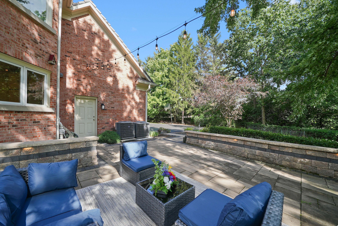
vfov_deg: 85.4
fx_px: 122
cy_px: 118
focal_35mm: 13
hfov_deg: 108.2
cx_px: 160
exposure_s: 1/100
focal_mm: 12
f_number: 5
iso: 80
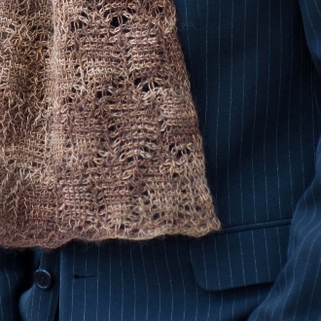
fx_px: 3518
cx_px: 139
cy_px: -174
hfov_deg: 5.2
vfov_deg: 5.2
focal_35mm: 335
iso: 200
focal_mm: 85
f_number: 2
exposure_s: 1/800
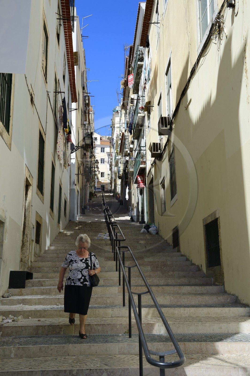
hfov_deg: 30.5
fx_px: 459
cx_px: 125
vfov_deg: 44.5
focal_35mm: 44
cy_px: 188
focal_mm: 44
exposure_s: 1/250
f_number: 8
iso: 100
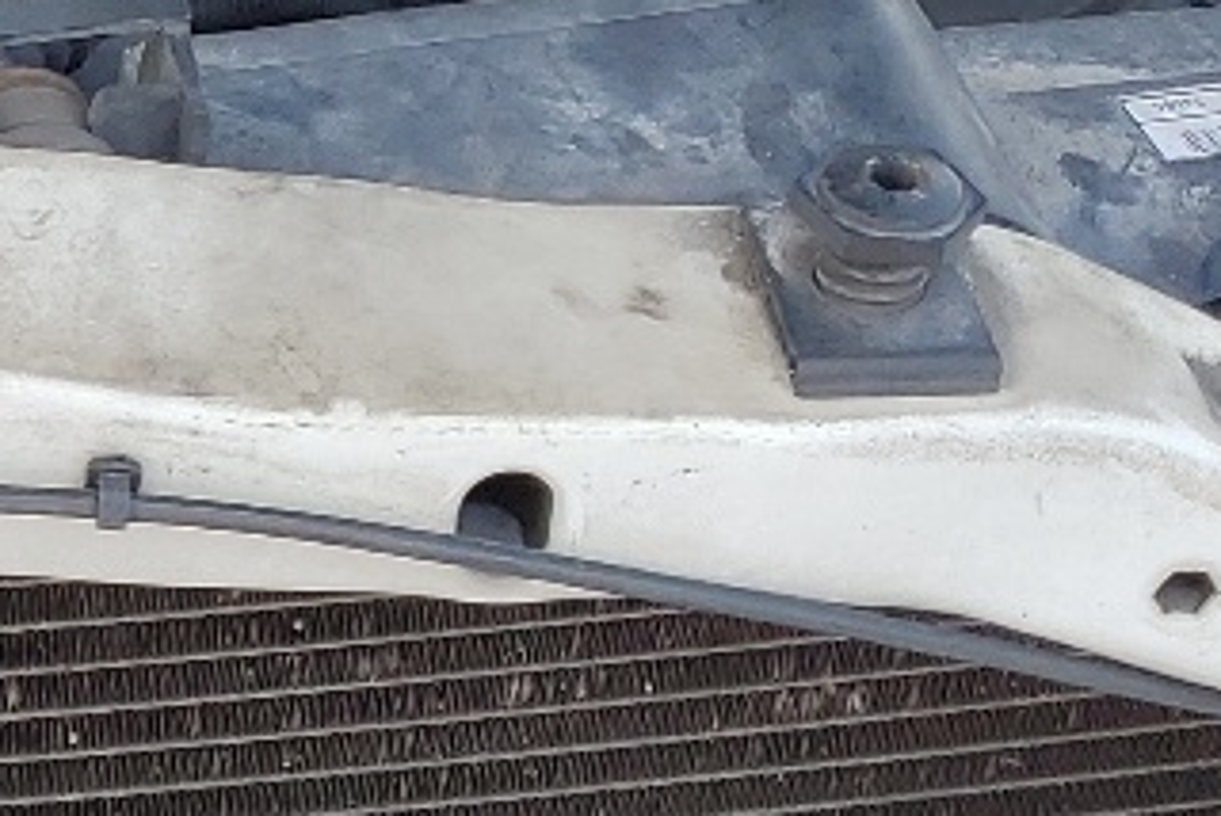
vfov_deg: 10.2
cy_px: 377
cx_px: -923
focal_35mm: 135
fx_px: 4583
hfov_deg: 13.7
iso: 50
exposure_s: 1/556
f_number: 1.5
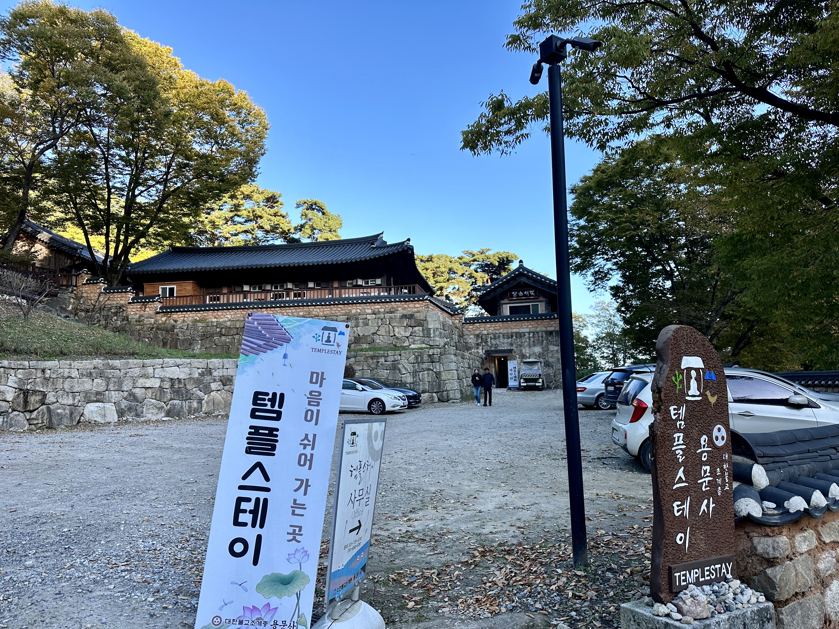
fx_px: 582
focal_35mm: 24
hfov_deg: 71.6
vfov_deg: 56.8
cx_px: 420
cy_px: 314
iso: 80
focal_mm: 6.86
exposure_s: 1/767
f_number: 1.78
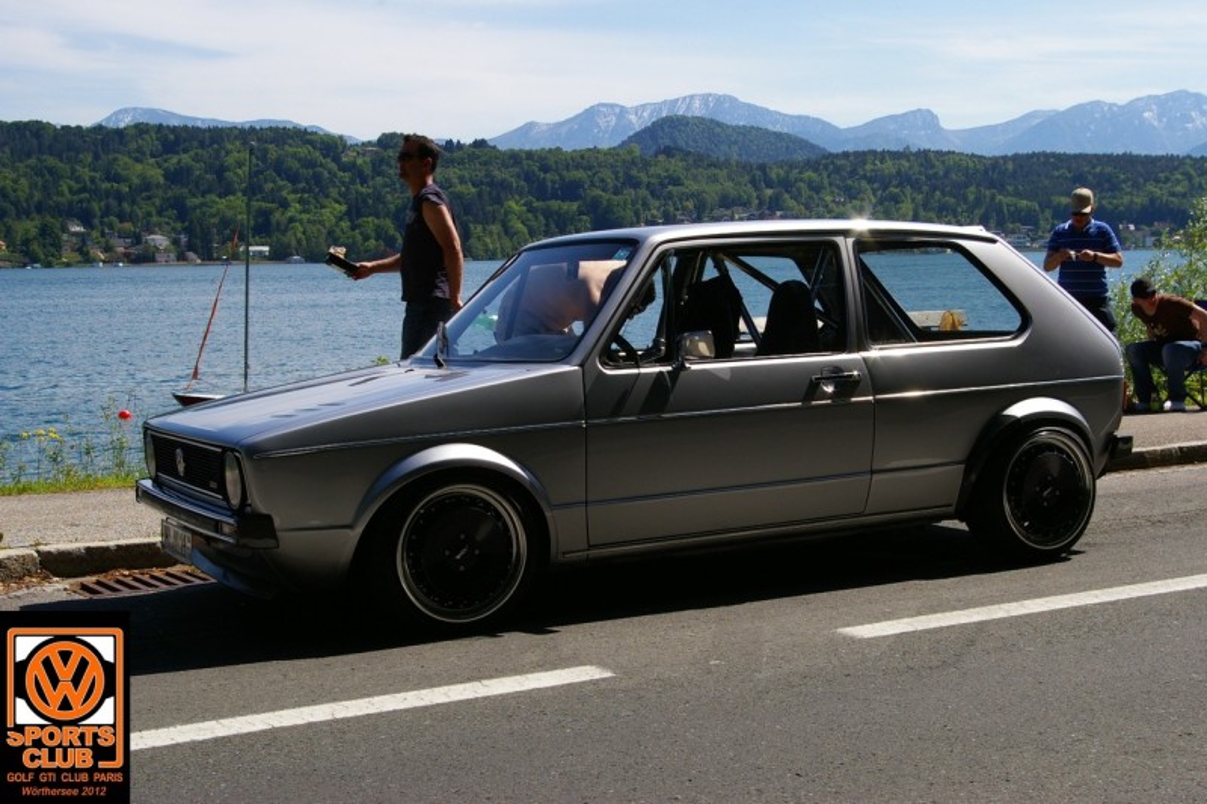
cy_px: 402
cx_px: 604
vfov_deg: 27.2
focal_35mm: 50
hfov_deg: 40.0
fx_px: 1659
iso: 200
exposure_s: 1/250
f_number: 9.5
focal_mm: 33
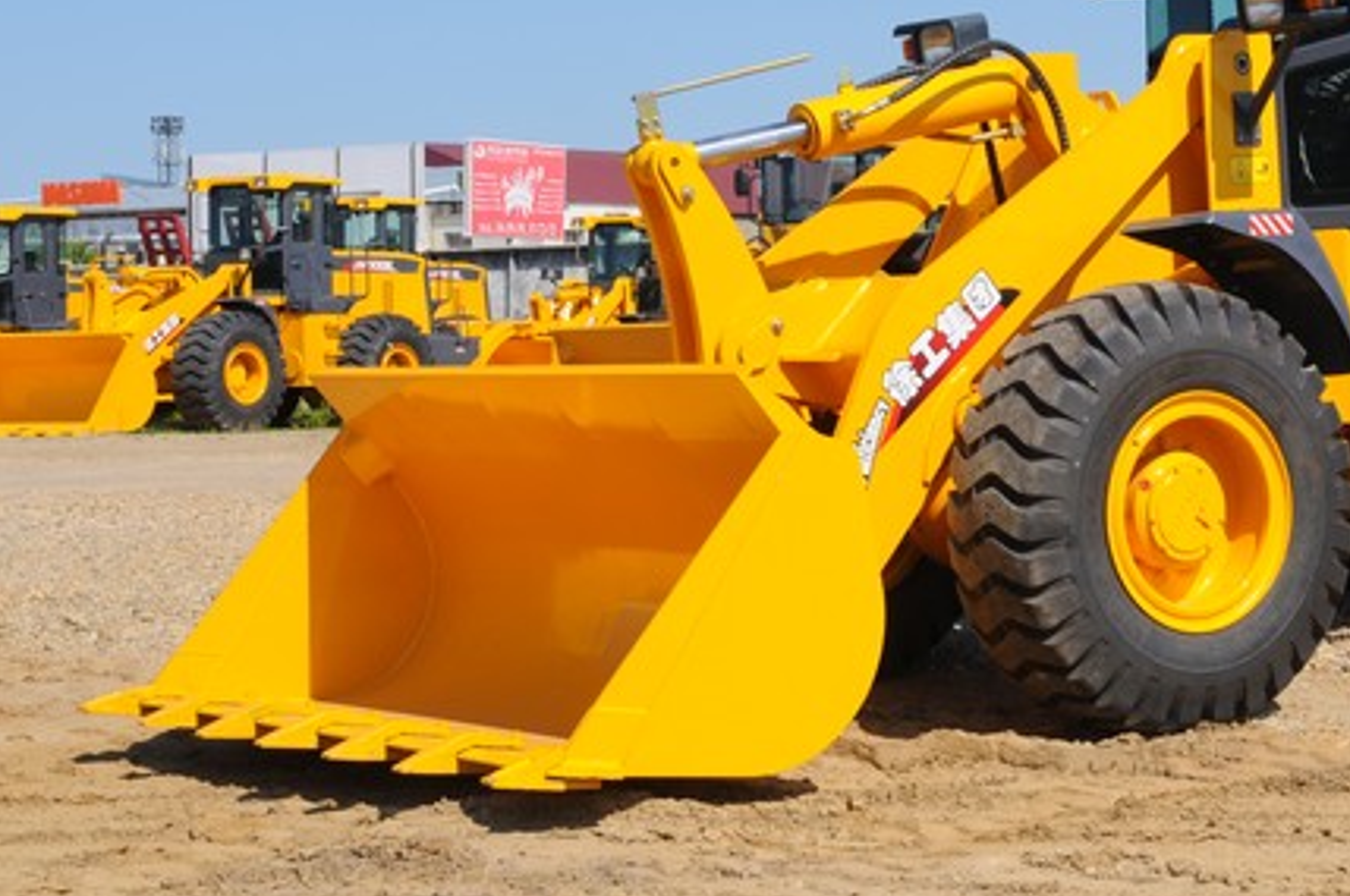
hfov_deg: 21.1
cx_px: 1155
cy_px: 171
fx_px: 3558
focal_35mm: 95
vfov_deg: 14.3
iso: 200
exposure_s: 1/200
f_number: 14
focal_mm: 34
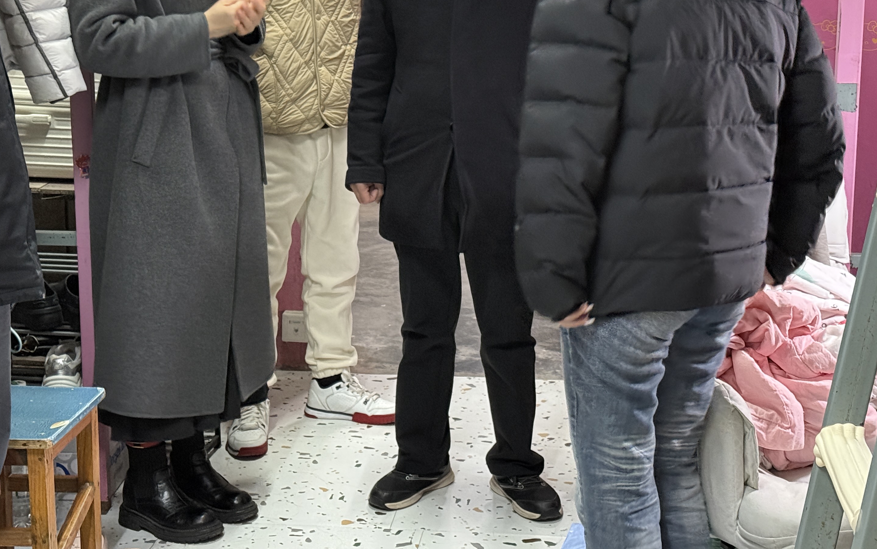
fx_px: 1697
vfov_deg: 18.3
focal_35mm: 71
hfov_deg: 29.0
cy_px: 203
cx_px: 419
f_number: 1.78
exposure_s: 1/25
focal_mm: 6.76
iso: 640
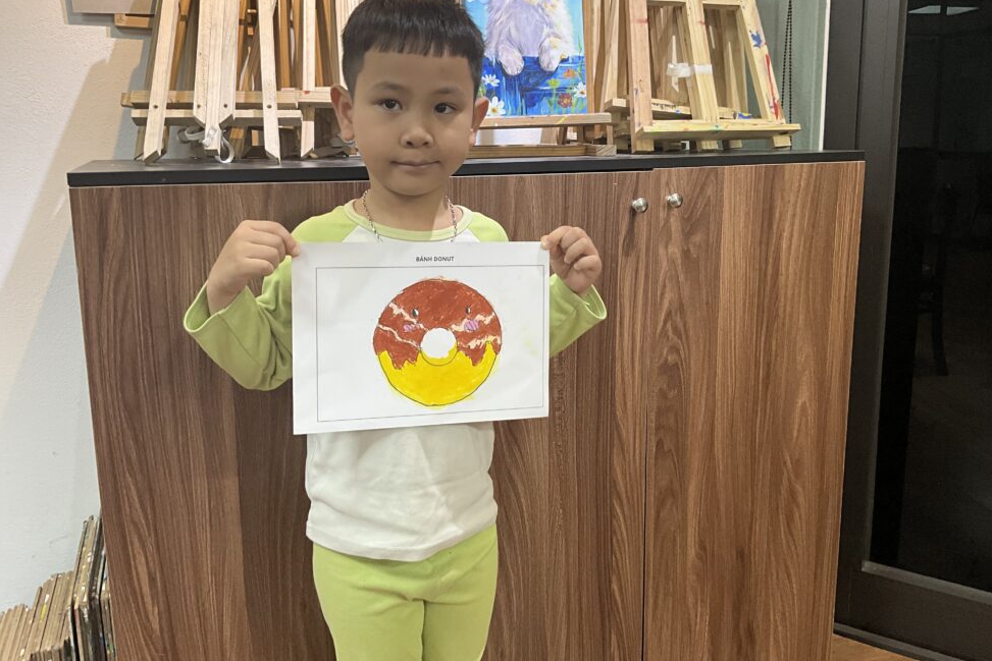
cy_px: 293
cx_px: 492
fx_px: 854
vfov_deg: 42.3
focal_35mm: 31
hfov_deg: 60.3
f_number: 1.8
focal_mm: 3
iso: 64
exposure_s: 1/60
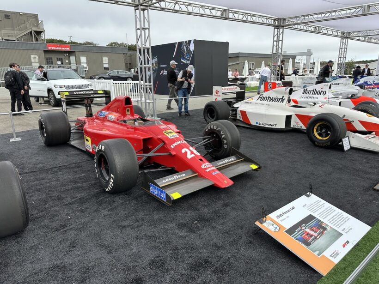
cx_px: 190
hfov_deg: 71.6
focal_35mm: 24
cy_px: 142
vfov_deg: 56.8
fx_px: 263
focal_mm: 6.86
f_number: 1.78
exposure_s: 1/1639
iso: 80
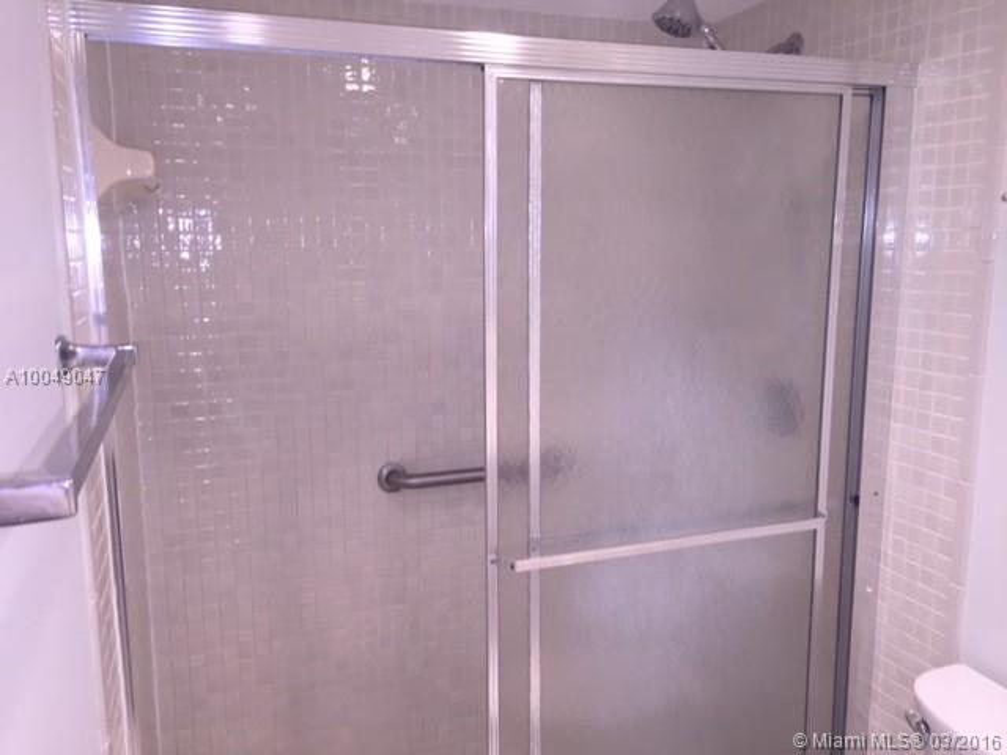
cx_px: 504
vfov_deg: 48.2
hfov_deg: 61.7
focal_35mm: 29
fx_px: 844
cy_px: 378
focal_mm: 4.15
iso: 64
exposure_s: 1/30
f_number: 2.2
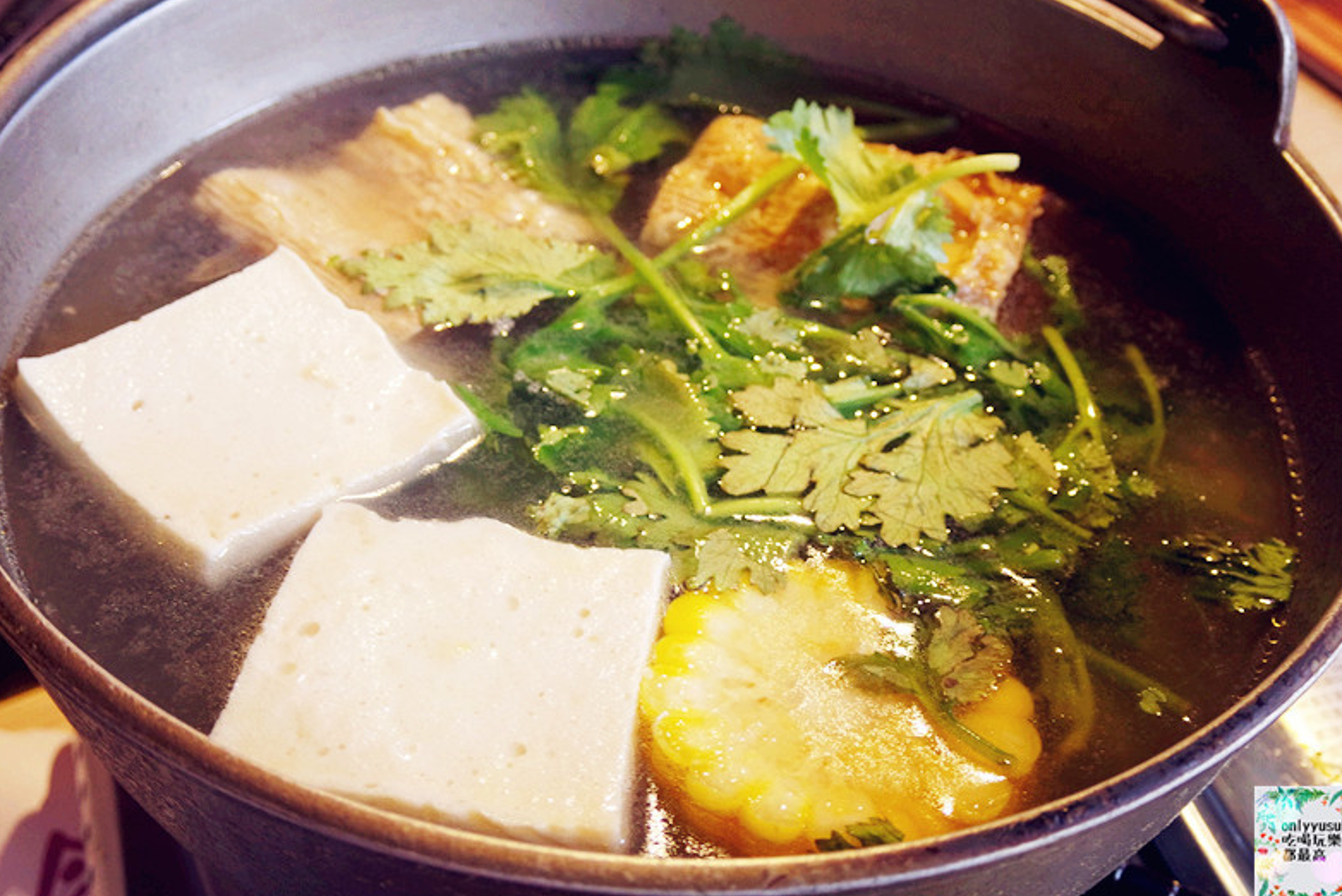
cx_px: 680
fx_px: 1715
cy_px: 445
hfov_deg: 42.7
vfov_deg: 29.3
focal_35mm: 46
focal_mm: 17
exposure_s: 1/20
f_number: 4.5
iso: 400
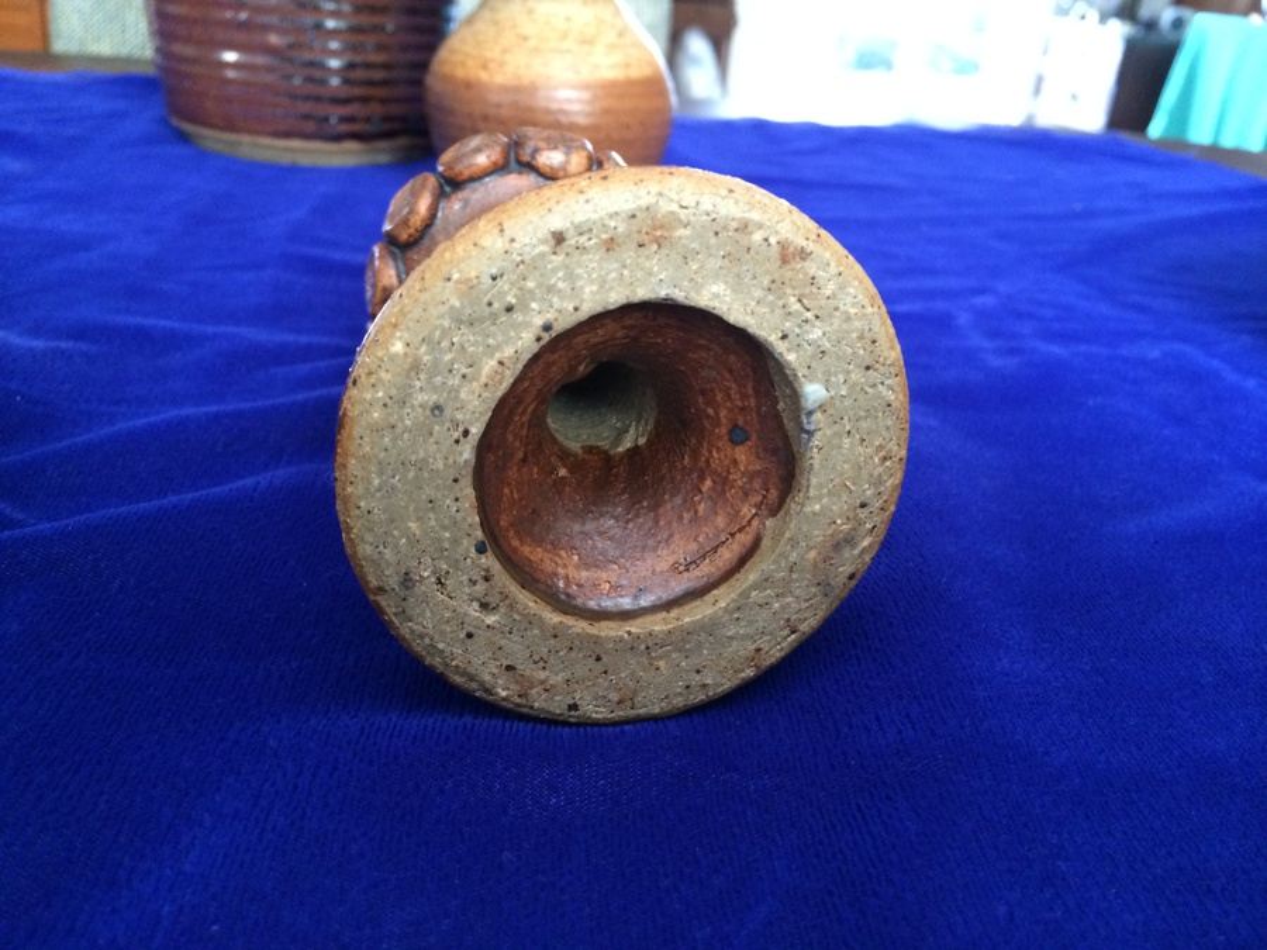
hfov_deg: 60.0
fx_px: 1098
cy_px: 475
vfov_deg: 46.8
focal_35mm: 30
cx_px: 634
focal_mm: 4.12
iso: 320
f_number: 2.2
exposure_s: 1/24
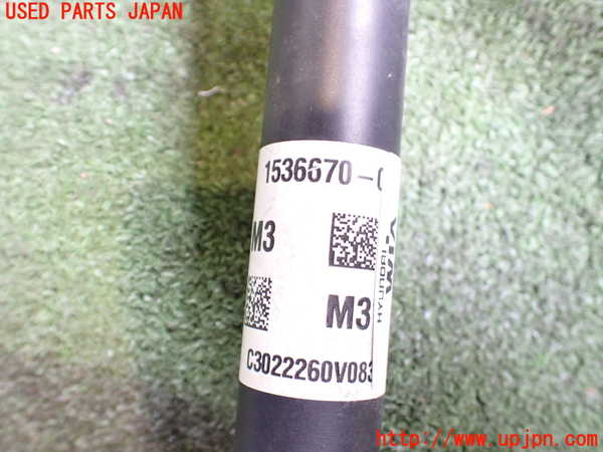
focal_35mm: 30
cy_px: 226
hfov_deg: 60.0
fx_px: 523
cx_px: 302
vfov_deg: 46.8
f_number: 2.3
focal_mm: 5.4
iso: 800
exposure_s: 1/40
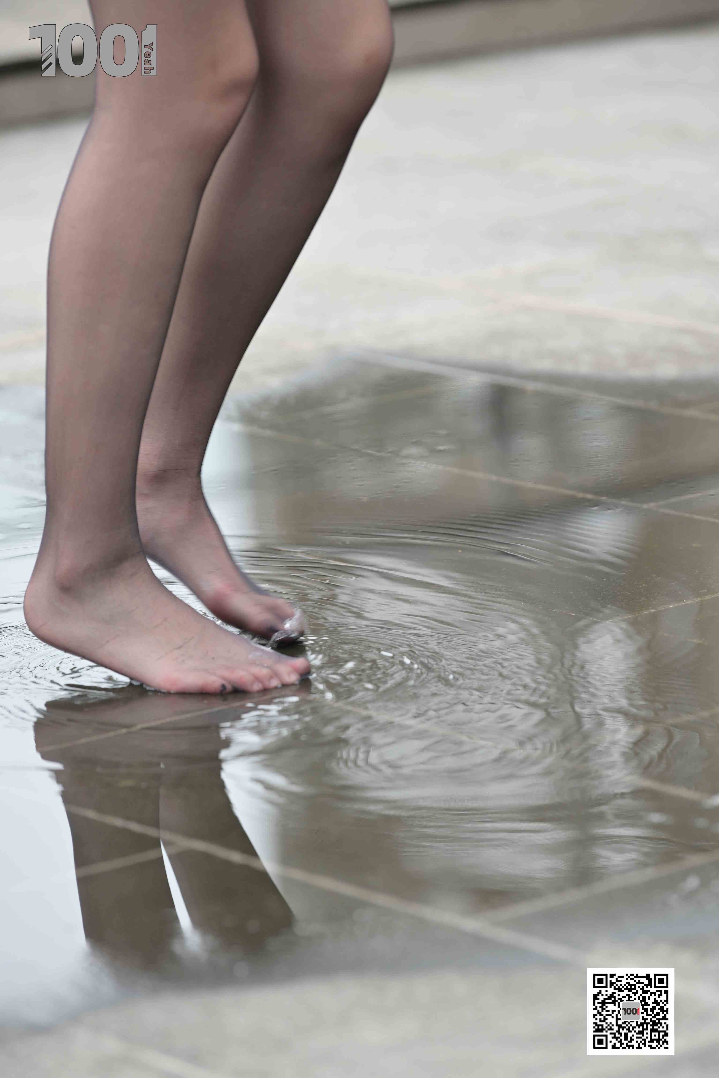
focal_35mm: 175
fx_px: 5242
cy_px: 539
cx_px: 360
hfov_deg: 7.8
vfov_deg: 11.7
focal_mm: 175
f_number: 4
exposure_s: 1/320
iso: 200
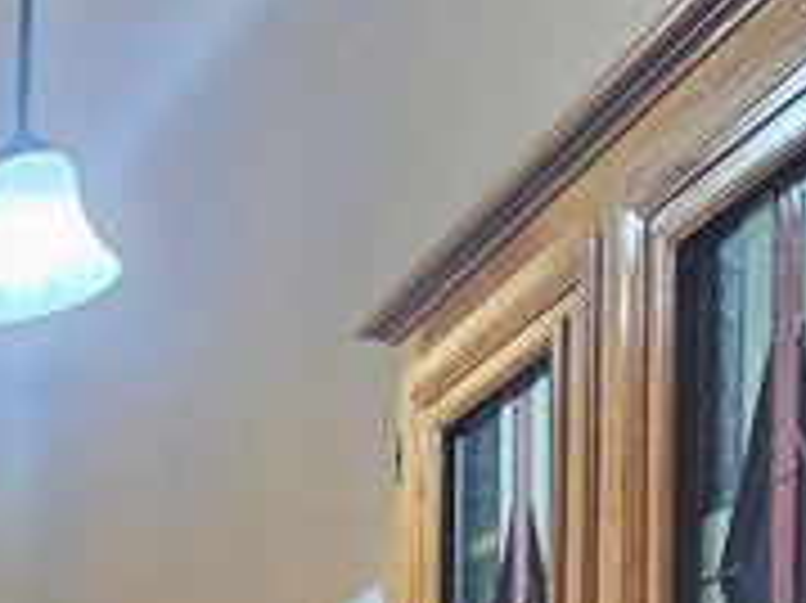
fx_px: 1443
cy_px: 1102
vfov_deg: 18.3
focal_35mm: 62
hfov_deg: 17.7
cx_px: -912
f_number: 2.2
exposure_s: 1/60
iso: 400
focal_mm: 2.2
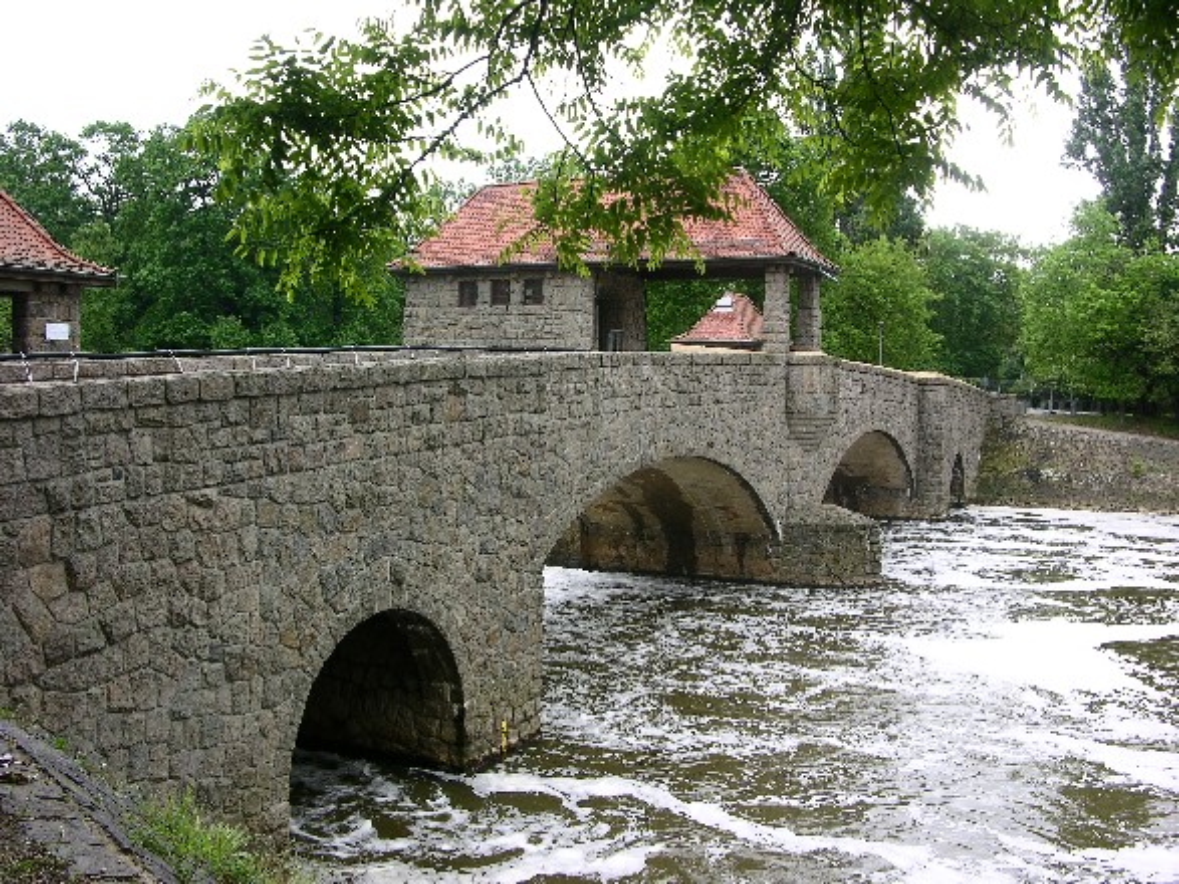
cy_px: 442
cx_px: 590
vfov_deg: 40.7
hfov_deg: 52.6
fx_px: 1192
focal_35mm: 35
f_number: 4.5
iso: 50
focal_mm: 8.9
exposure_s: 1/44.4
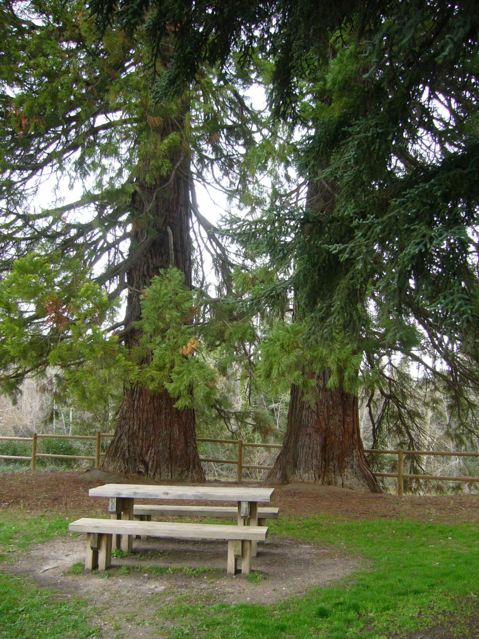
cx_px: 240
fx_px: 646
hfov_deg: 40.7
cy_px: 320
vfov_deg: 52.6
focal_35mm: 35
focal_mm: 5.8
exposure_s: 1/60
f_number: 2.8
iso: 100
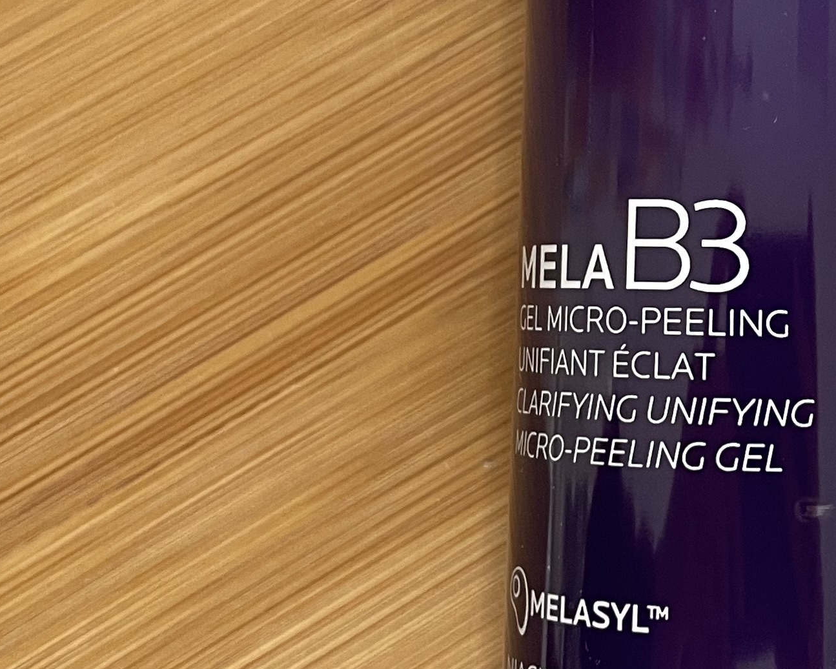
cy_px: 149
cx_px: 787
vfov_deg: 19.3
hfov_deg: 23.4
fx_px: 1955
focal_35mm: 79
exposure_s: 1/50
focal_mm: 4.2
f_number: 1.6
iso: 160
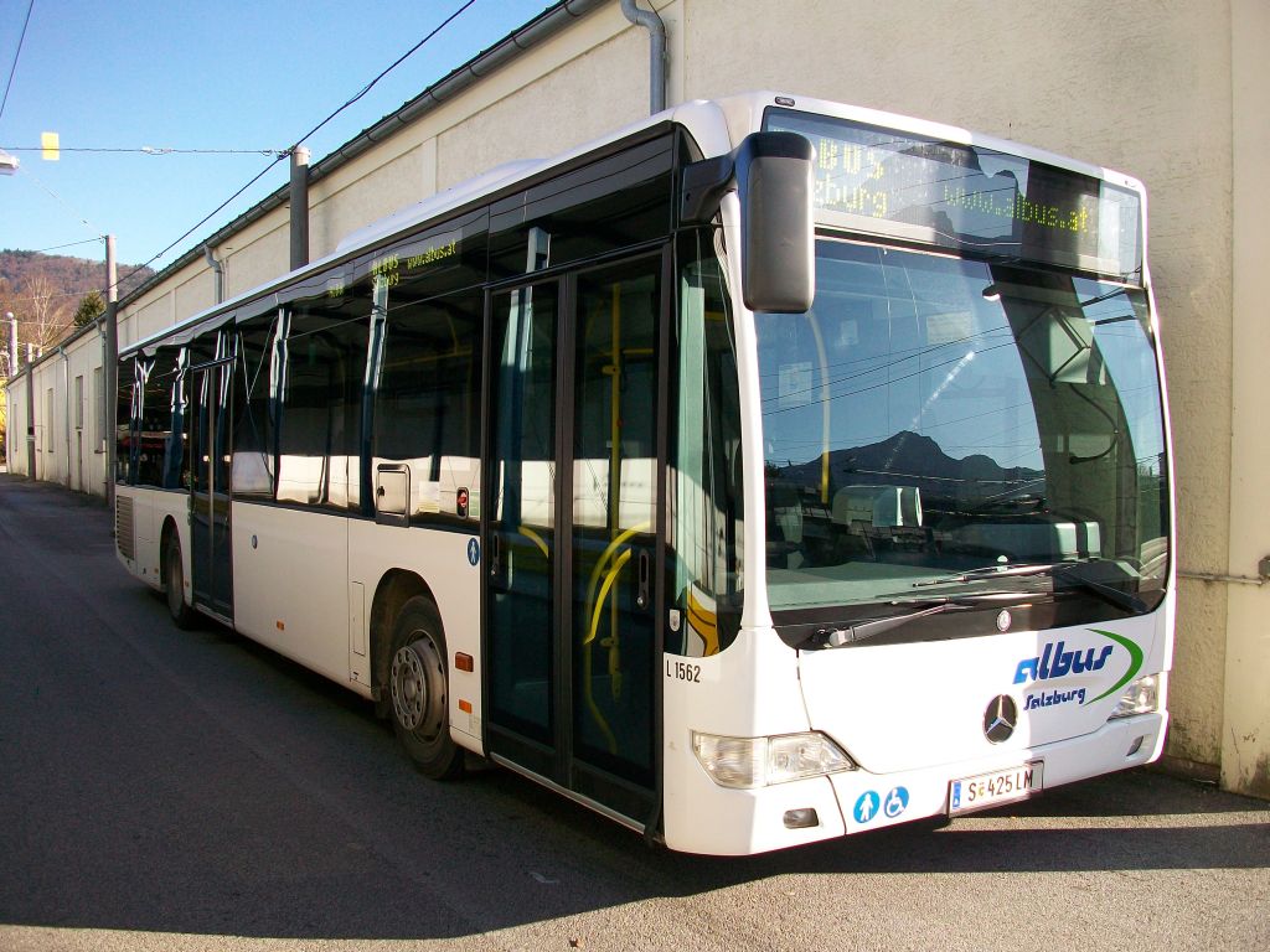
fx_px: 1174
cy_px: 476
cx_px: 635
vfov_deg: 44.2
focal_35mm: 32
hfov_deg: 56.8
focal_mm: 5.7
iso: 64
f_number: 2.8
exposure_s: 1/400
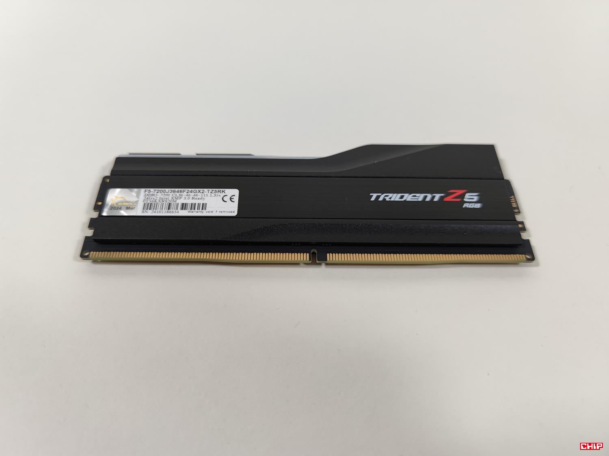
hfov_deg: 69.4
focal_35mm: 25
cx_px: 304
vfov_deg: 54.9
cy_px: 228
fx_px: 440
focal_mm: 6.78
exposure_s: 1/100
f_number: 1.85
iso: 85
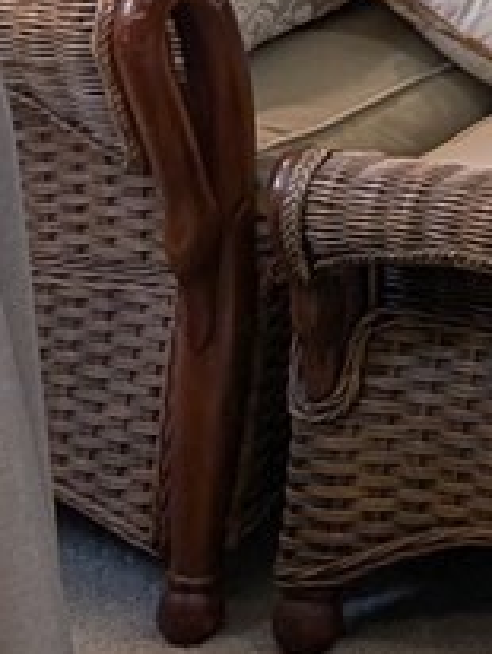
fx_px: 3385
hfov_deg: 7.4
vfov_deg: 10.6
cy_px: -397
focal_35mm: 179
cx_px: 1417
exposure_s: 1/120
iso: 140
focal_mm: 6.9
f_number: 1.68
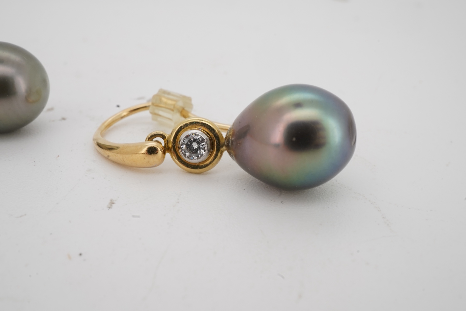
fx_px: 583
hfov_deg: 43.6
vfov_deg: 29.9
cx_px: 233
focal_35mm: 45
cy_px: 156
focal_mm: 30
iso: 400
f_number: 22
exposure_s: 1/125
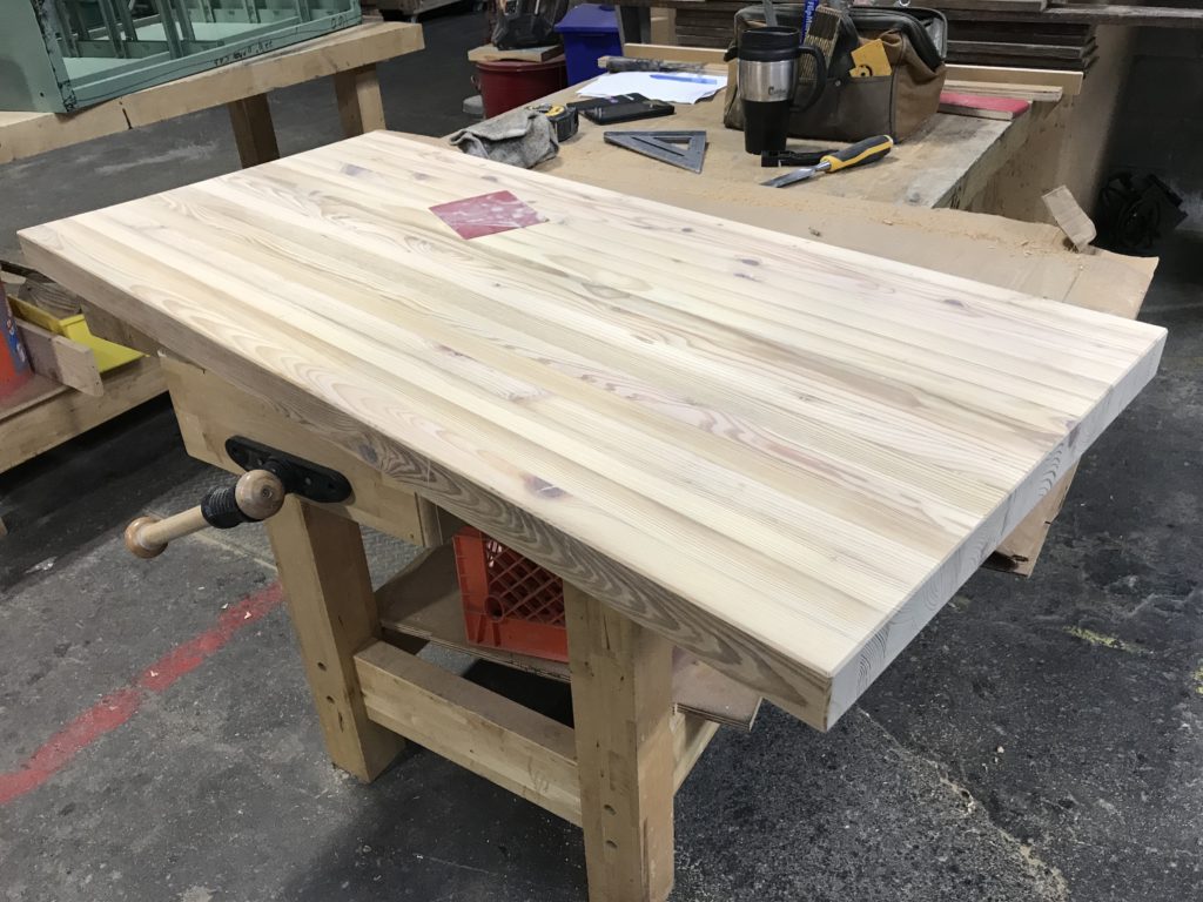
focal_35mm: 28
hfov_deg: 63.4
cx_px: 602
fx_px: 973
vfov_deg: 49.7
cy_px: 451
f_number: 1.8
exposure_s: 1/24
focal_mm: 3.99
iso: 40
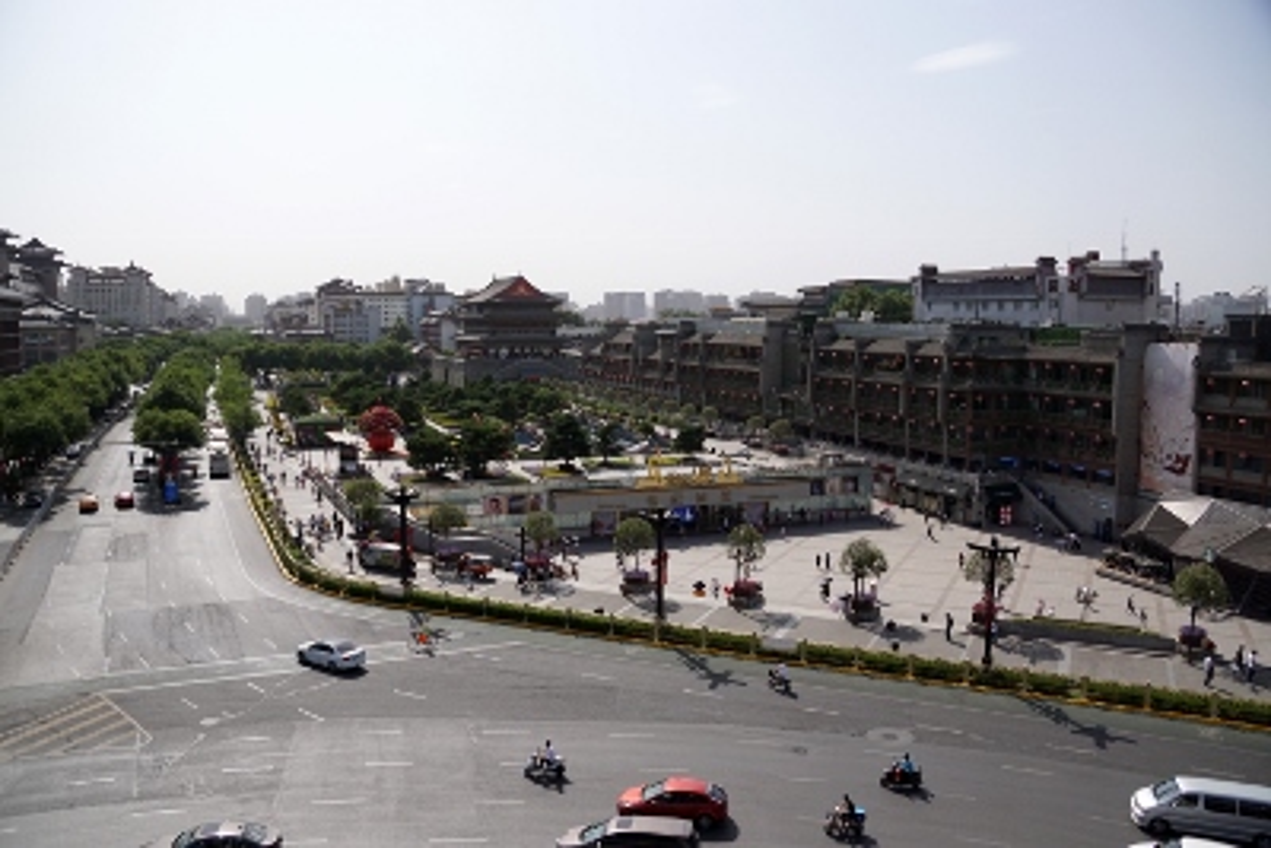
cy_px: 424
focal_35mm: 30
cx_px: 636
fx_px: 1059
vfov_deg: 43.6
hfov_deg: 61.9
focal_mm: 20
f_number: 4
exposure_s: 1/2000
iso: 125
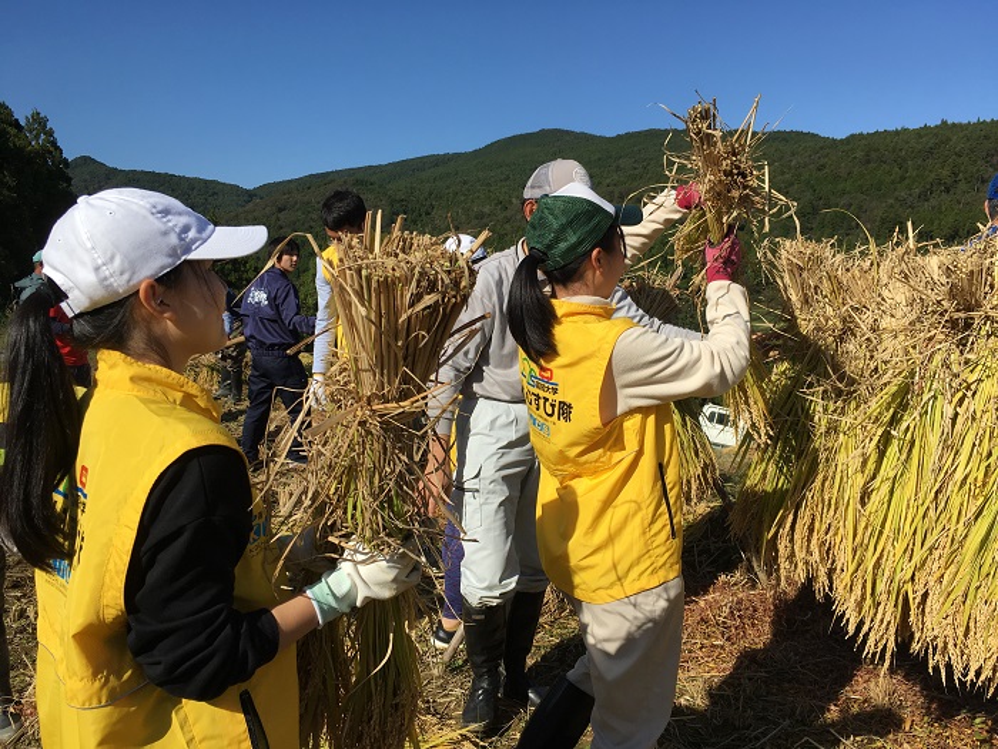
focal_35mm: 29
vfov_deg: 48.2
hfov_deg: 61.7
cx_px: 499
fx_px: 836
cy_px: 374
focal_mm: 4.15
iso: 25
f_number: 2.2
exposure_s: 1/2262
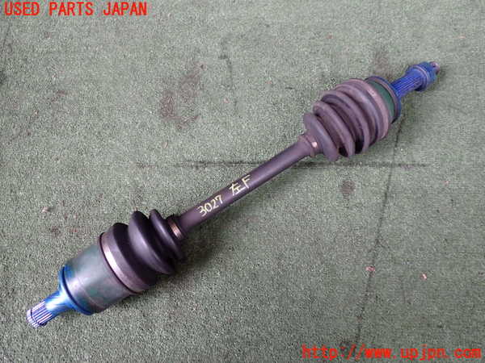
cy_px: 182
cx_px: 242
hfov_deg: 60.0
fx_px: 420
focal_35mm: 30
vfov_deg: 46.8
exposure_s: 1/100
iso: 200
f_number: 2.3
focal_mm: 5.4
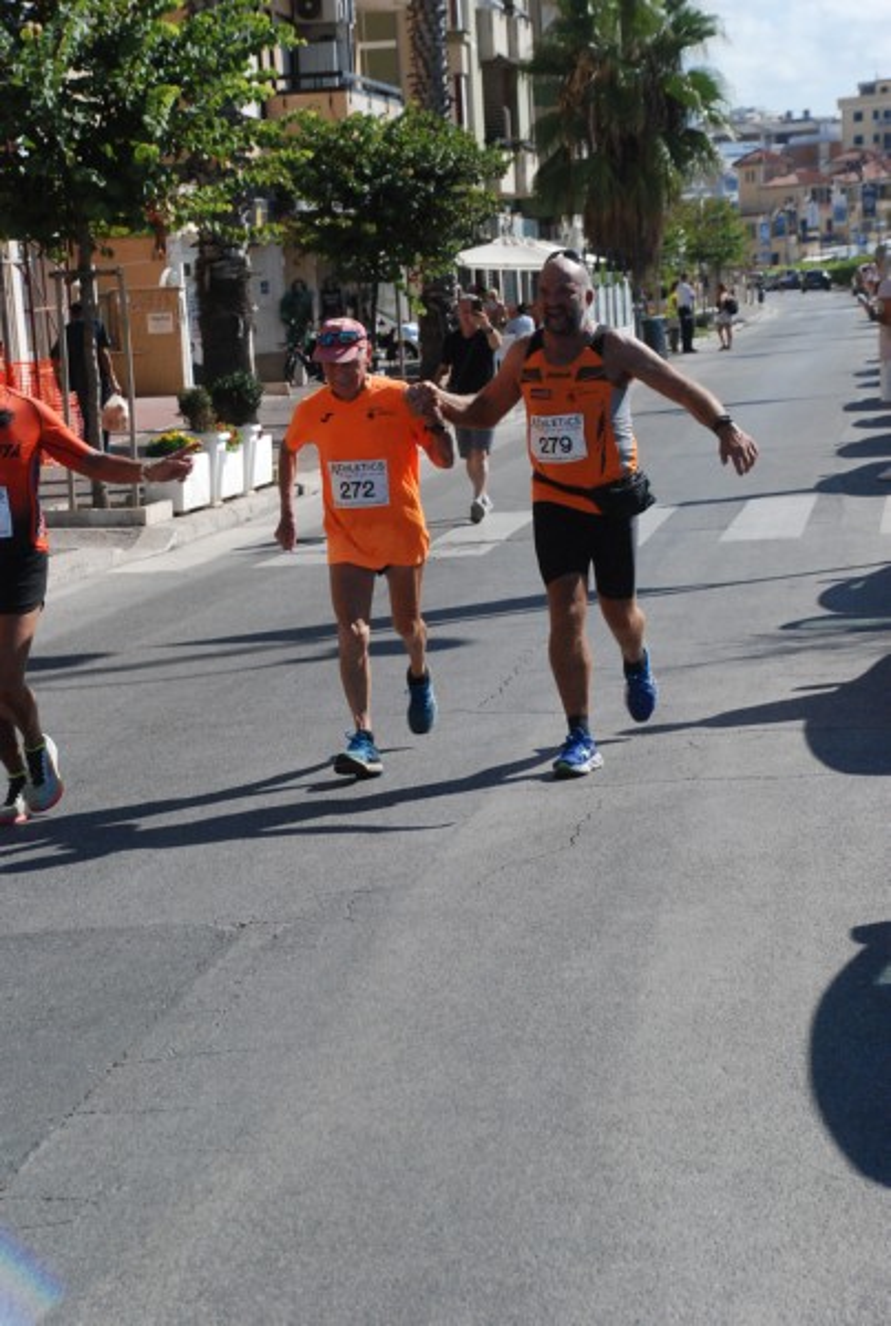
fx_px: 2881
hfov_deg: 17.6
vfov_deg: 25.9
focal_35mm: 78
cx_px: 446
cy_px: 663
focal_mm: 52
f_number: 7.1
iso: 1000
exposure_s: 1/2000
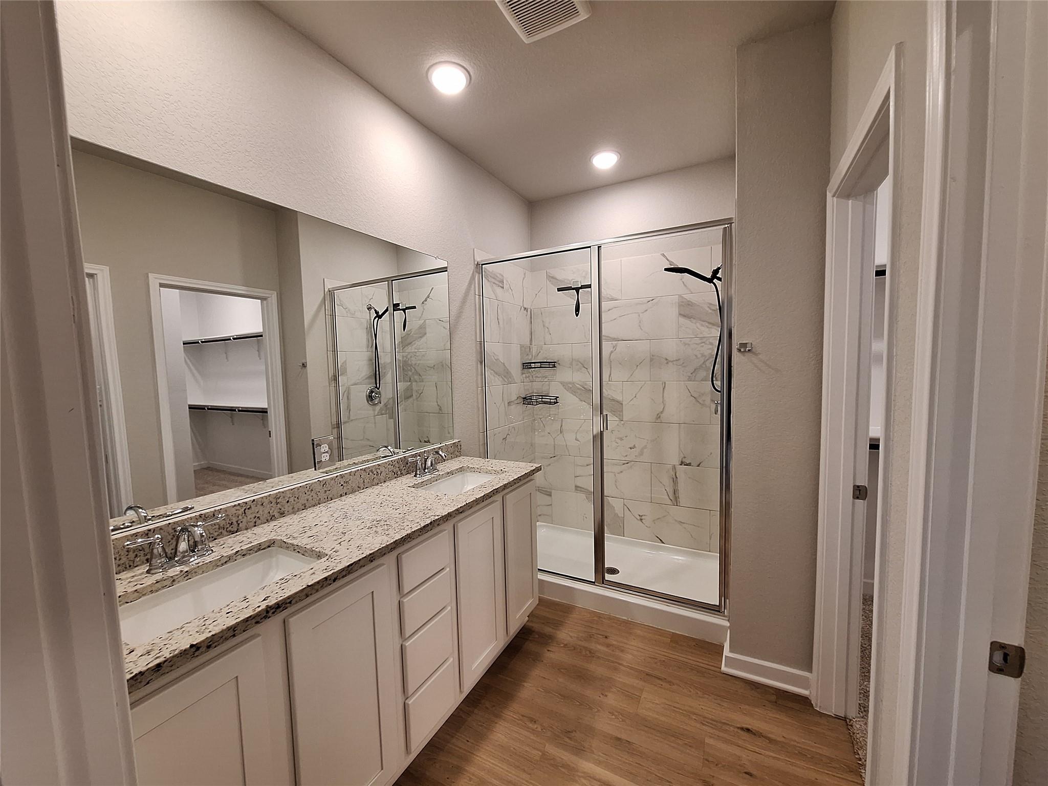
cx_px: 524
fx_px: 394
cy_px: 393
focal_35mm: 13
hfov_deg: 106.2
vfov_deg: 89.9
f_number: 2.2
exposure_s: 1/40
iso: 125
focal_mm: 1.74
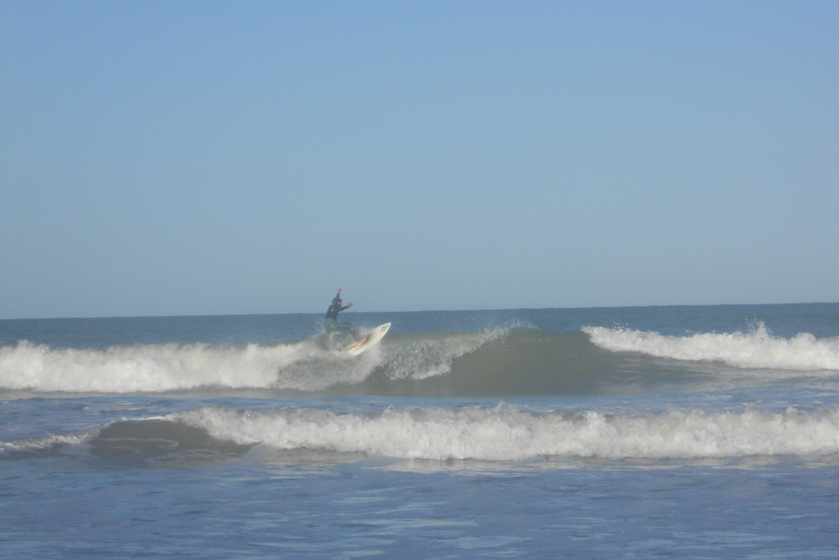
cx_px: 480
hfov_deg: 15.8
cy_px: 322
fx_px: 3030
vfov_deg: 10.6
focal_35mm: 130
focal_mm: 19.6
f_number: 5.9
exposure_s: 1/640
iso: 80
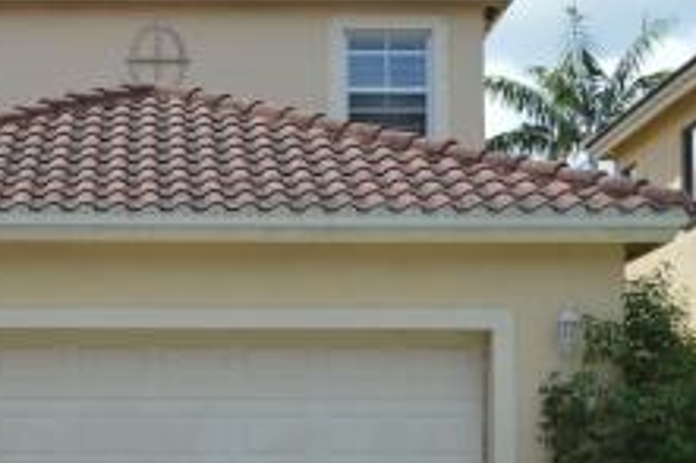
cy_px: 290
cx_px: 109
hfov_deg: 20.5
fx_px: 1893
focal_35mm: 98
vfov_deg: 13.9
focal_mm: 32
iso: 100
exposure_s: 1/320
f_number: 5.6
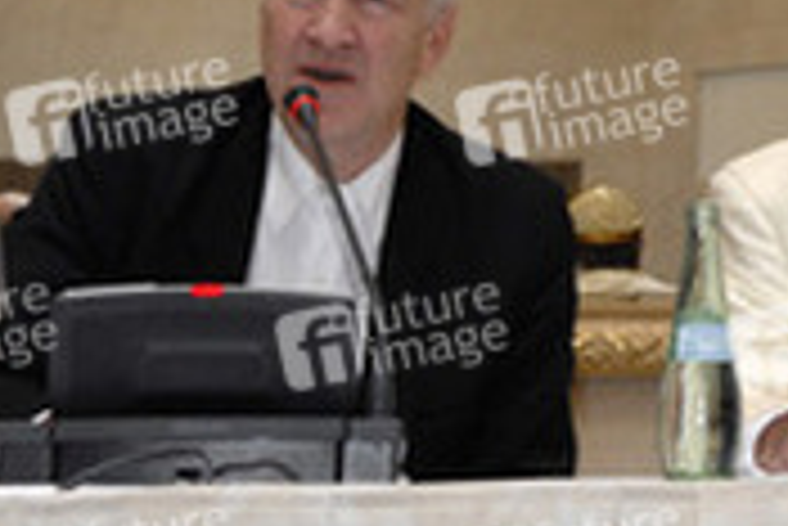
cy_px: 0
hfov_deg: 16.6
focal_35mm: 119
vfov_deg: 11.4
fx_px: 2613
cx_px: 896
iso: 640
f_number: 5.6
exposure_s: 1/40
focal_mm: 31
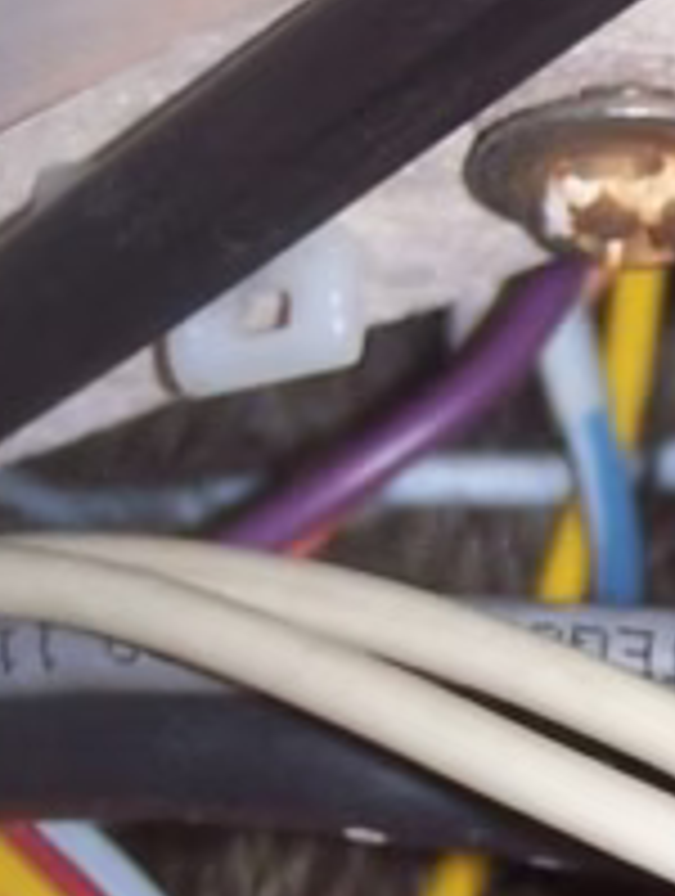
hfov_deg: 2.8
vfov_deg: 3.7
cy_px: 973
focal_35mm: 539
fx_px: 13969
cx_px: 1444
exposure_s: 1/90
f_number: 3.2
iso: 80
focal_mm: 17.5
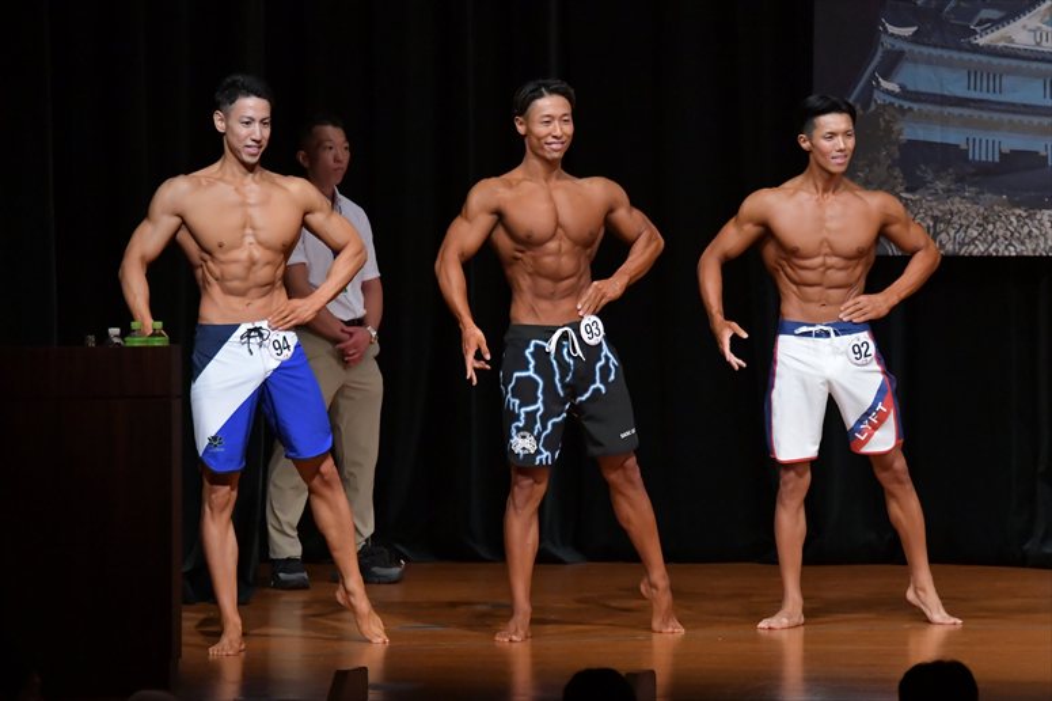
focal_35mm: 255
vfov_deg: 5.4
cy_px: 350
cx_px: 526
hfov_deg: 8.1
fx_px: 7448
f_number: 5.6
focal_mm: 170
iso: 5000
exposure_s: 1/400
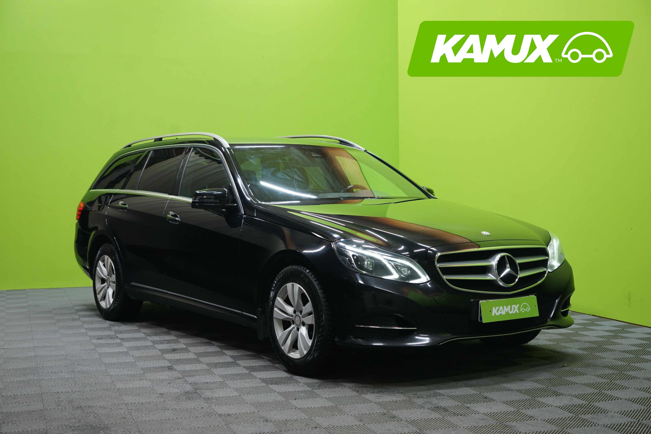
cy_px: 217
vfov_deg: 26.0
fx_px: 940
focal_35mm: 52
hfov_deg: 38.2
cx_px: 326
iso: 1000
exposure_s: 1/20
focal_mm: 52
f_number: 5
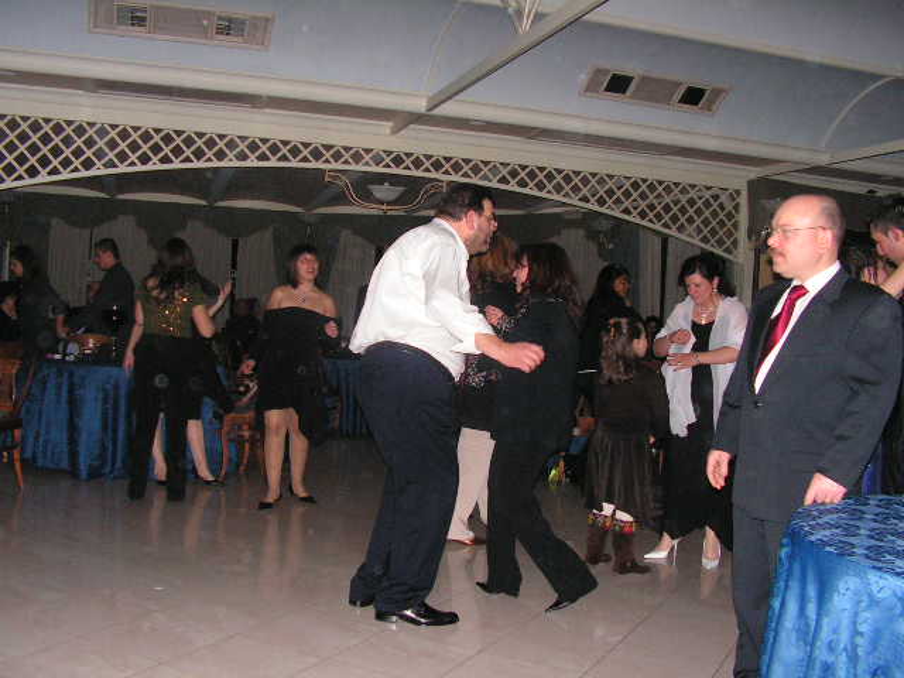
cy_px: 339
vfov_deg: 39.7
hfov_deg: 51.4
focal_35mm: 36
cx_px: 452
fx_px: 940
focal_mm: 6
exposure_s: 1/40
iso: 200
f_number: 3.2
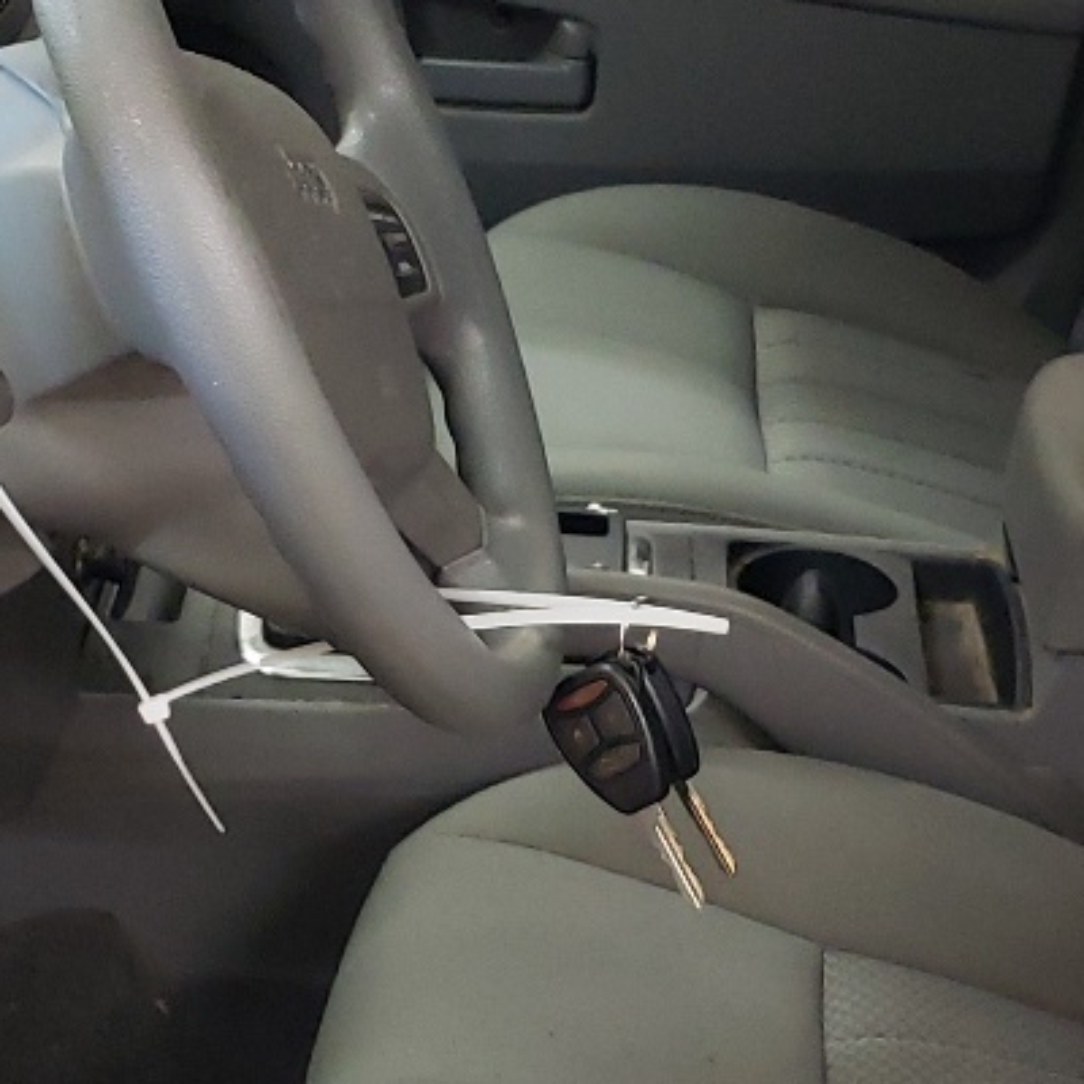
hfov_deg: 18.9
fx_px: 3259
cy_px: 650
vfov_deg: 18.9
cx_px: 678
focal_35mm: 92
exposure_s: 1/30
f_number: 1.5
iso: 285
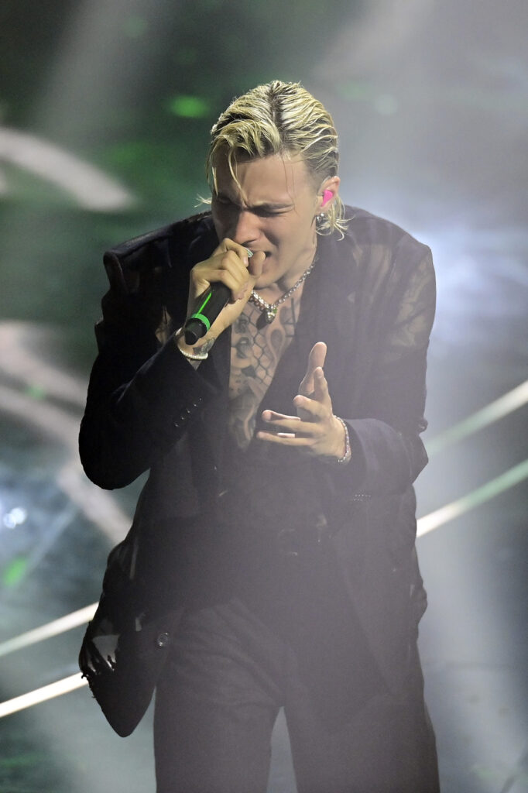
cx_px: 264
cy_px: 396
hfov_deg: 4.6
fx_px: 6604
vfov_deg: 6.9
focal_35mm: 300
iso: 4000
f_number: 2.8
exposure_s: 1/640
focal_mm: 300
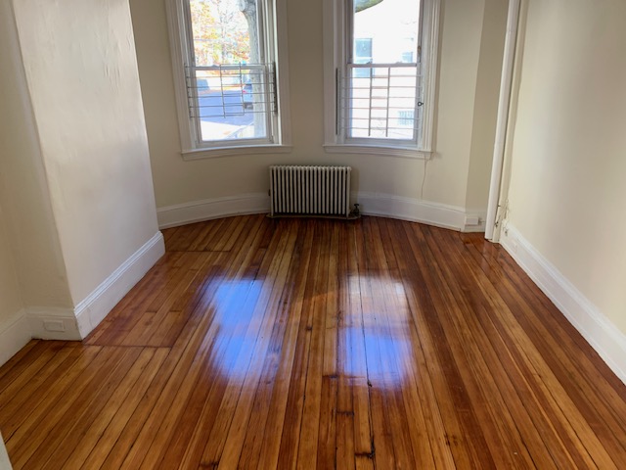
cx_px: 313
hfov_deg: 67.3
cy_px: 235
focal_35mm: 26
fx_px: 470
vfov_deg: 53.1
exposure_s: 1/72
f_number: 1.8
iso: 100
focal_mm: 4.25
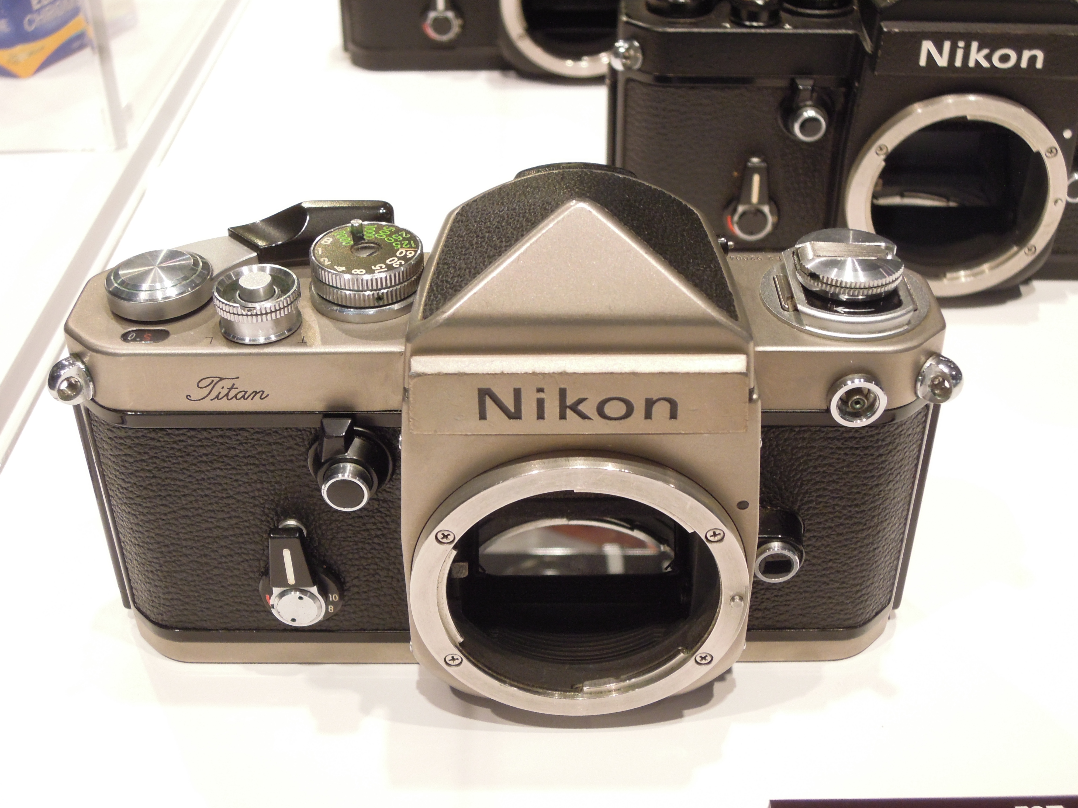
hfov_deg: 42.1
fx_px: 1401
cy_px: 404
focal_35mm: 45
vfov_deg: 32.2
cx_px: 539
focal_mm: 8.1
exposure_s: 1/15
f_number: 3.5
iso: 400
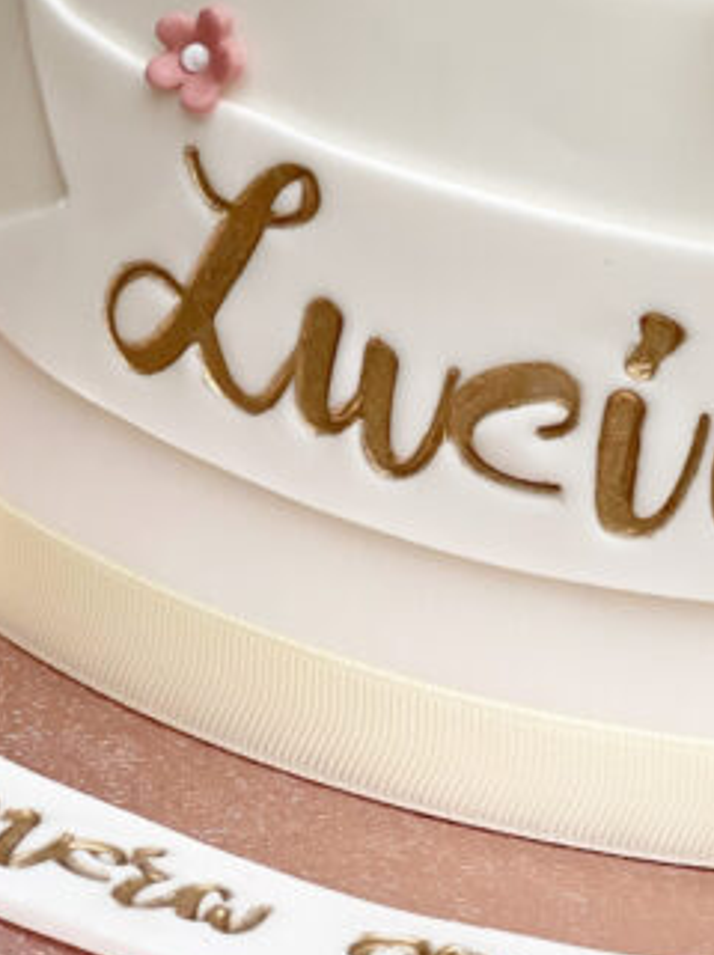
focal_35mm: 120
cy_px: 48
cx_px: 596
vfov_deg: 16.2
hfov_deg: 12.3
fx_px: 3307
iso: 20
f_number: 2
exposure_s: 1/1332
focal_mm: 6
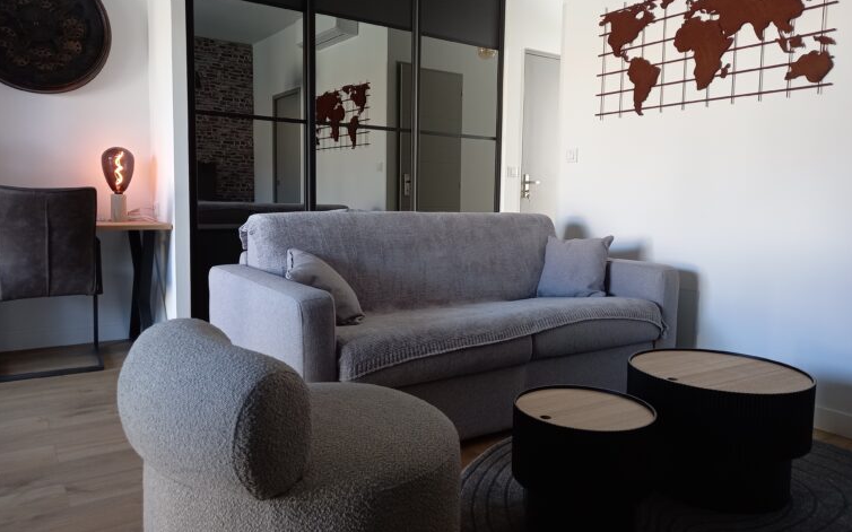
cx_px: 429
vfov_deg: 46.0
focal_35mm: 27
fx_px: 627
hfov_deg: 68.4
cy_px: 245
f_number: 2
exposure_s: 1/50
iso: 125
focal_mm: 4.6
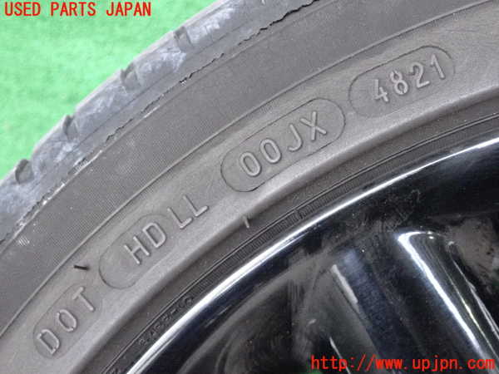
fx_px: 634
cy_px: 187
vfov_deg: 32.9
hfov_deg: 42.9
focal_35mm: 44
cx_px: 250
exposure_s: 1/125
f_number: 2.9
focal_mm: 7.84
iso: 4000
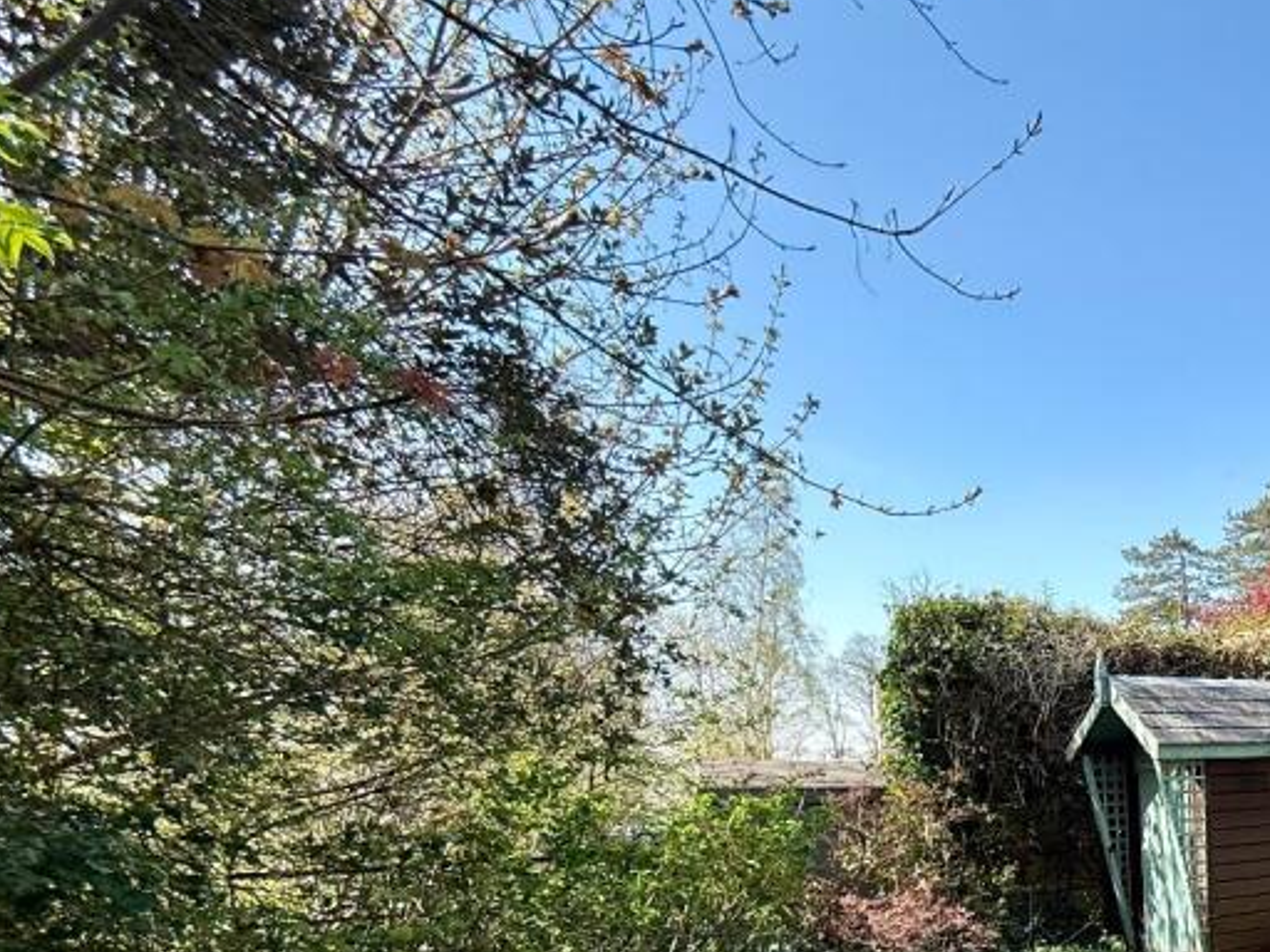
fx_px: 1027
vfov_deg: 43.8
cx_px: 1240
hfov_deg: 52.0
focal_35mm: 28
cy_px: 912
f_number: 2.2
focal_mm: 2.22
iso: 50
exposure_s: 1/458
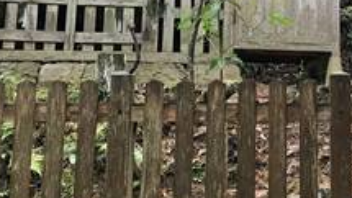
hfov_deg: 22.9
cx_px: 308
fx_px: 849
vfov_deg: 12.9
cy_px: -47
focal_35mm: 91
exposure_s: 1/20
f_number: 1.8
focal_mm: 3.99
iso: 40
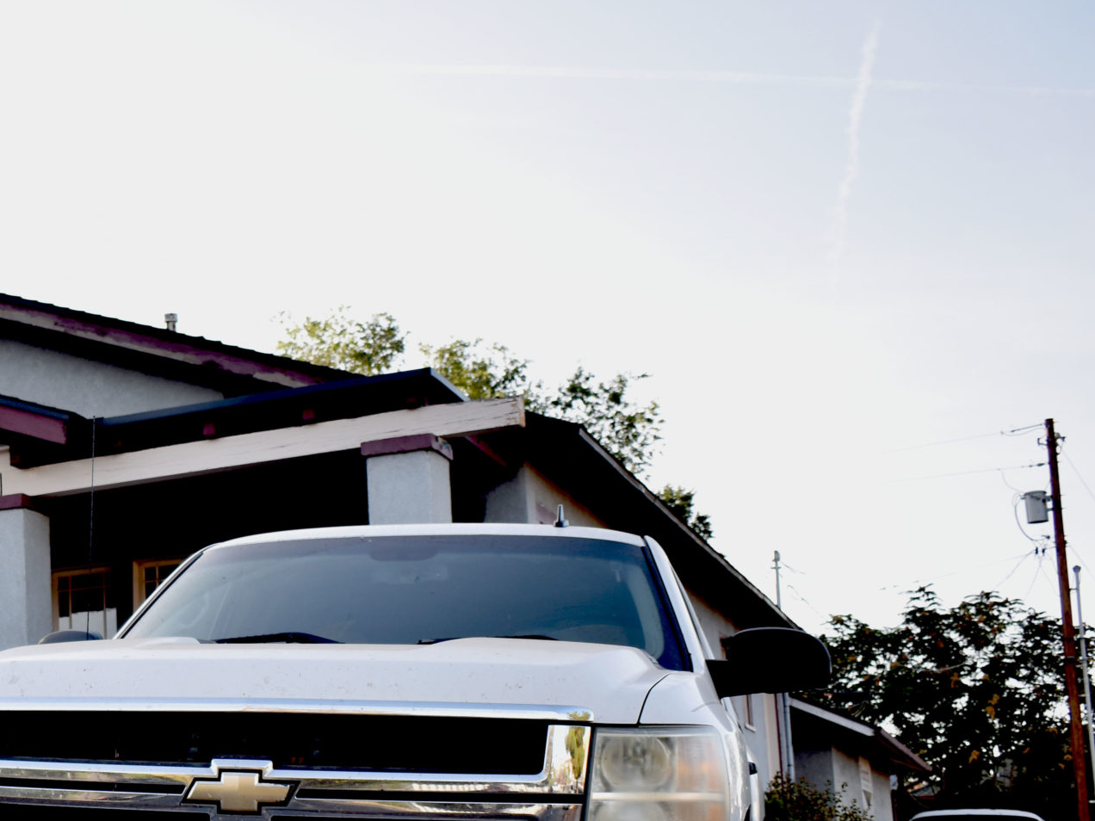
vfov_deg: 23.7
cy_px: 642
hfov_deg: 29.9
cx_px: 49
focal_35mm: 61
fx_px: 1929
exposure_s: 1/200
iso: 100
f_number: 3.8
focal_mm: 21
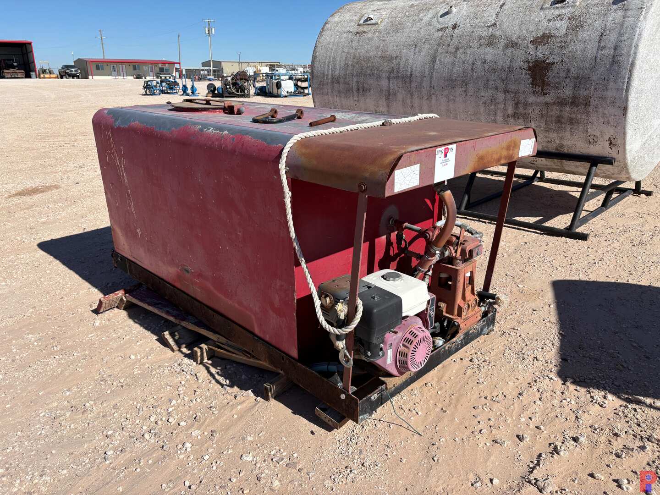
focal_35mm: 26
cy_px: 248
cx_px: 330
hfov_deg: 67.3
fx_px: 496
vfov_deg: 53.1
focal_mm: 5.96
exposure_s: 1/4608
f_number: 1.6
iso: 50
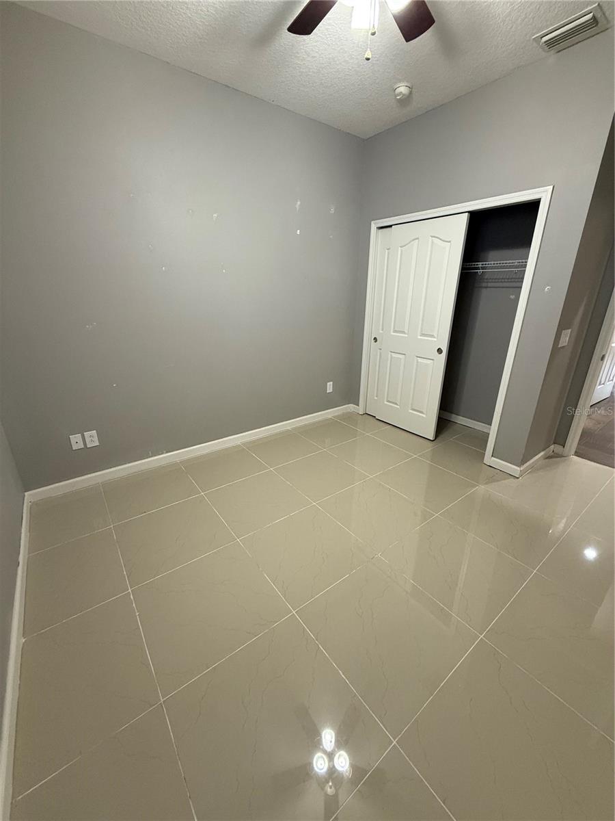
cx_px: 308
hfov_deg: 85.7
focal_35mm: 14
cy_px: 410
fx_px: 332
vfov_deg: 102.1
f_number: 2.2
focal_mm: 2.22
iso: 400
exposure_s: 1/60
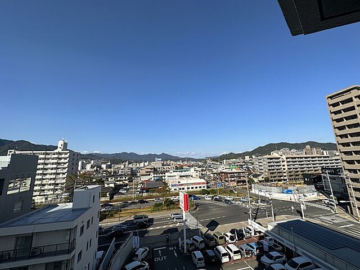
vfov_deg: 85.7
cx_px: 180
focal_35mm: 14
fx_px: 146
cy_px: 135
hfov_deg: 102.1
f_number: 2.2
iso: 50
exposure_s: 1/2882
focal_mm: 2.22
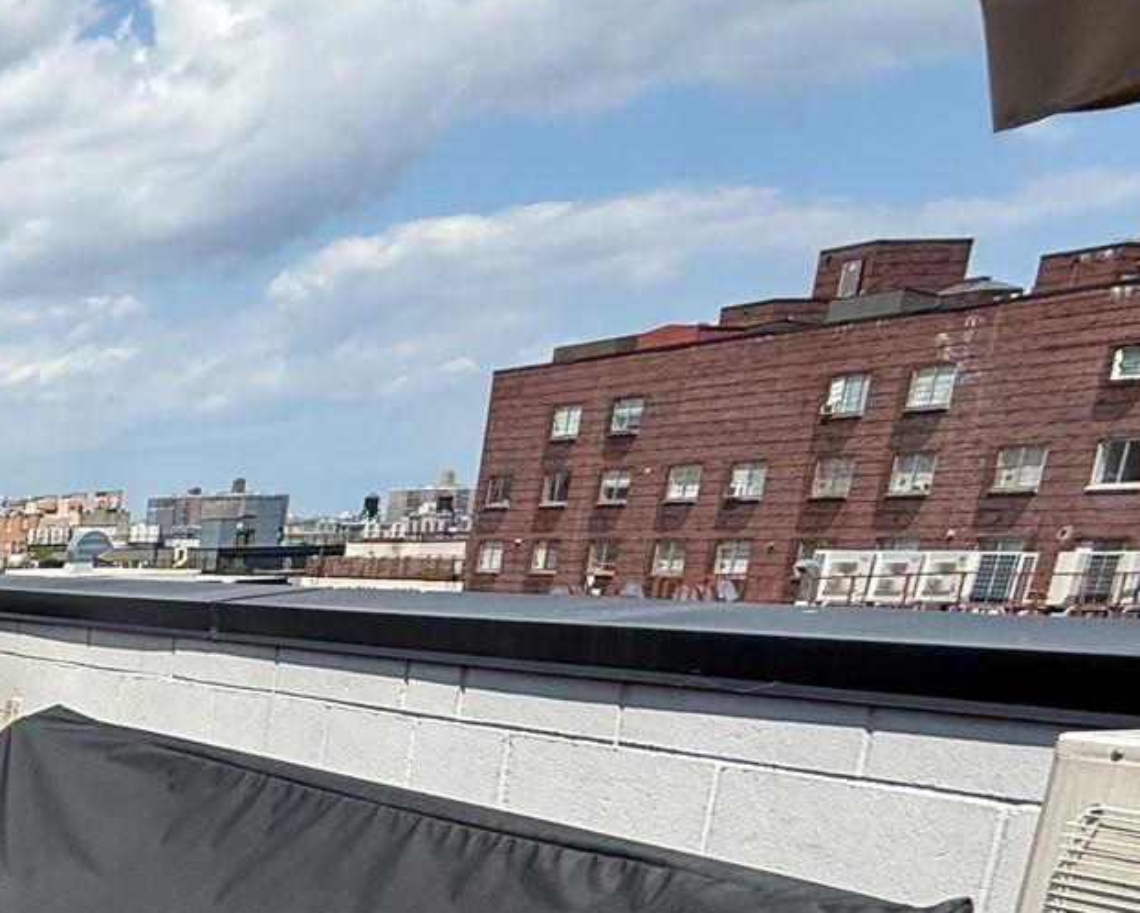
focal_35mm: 45
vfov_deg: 30.9
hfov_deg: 27.2
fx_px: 1519
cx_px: -605
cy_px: 920
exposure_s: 1/2237
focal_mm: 2.22
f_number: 2.2
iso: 50
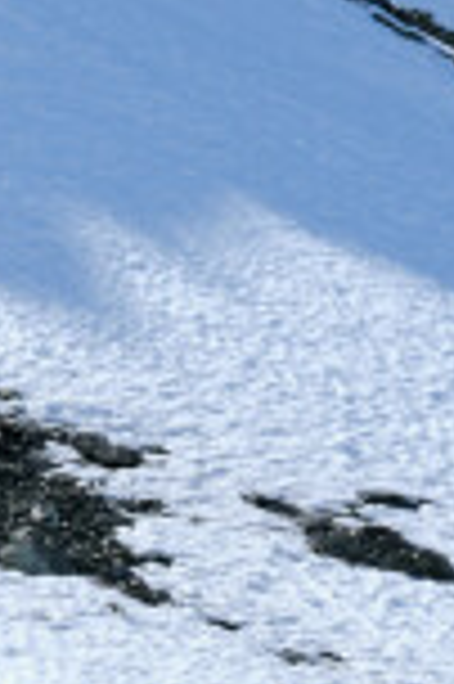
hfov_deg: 2.2
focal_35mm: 634
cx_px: -441
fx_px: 12020
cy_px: 1048
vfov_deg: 3.2
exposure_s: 1/2000
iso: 500
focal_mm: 71.5
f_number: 6.4
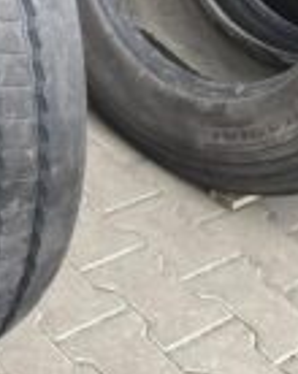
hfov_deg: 18.1
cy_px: 41
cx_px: -84
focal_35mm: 79
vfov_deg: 23.6
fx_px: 873
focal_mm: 4.25
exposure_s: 1/100
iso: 50
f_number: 1.8
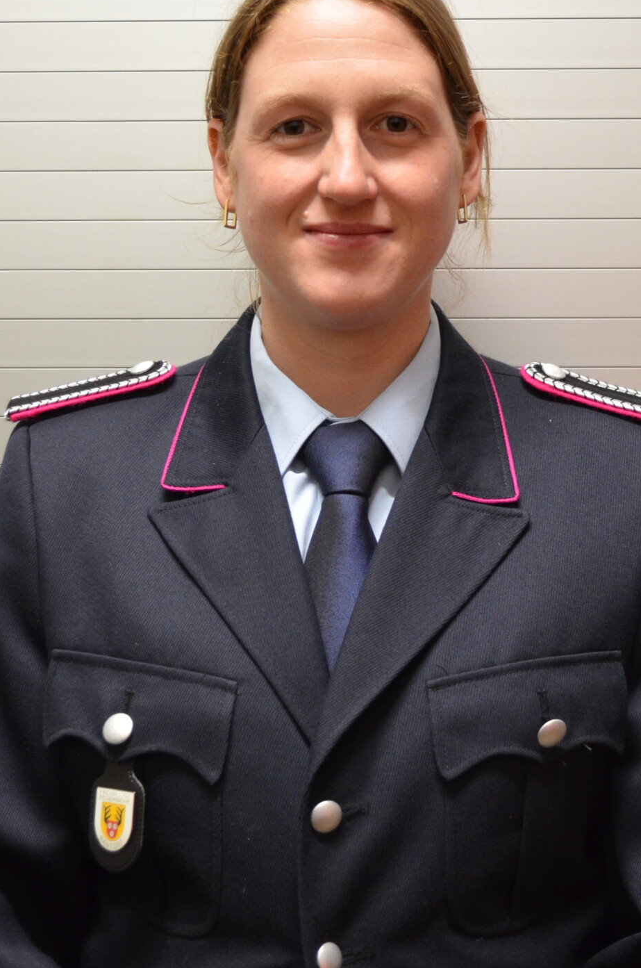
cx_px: 298
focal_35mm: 69
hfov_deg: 19.7
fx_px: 1848
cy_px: 413
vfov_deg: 29.3
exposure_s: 1/30
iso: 1250
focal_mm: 25
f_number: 4
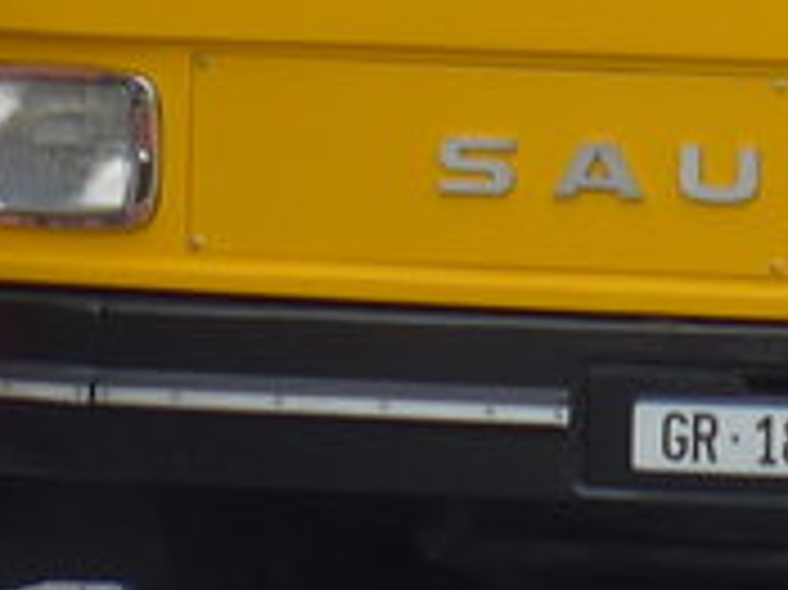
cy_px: -946
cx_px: 698
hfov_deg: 2.8
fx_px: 16106
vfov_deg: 2.1
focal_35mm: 708
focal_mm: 20.4
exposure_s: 1/100
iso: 80
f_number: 4.8
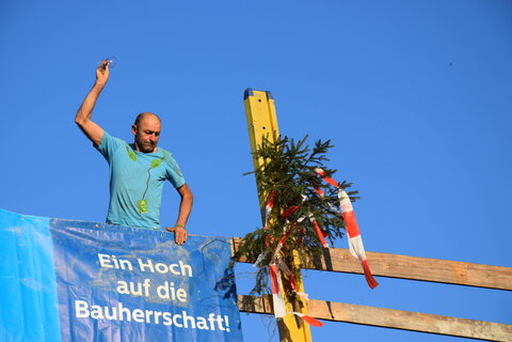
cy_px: 171
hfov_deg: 13.0
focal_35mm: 158
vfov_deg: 8.7
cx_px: 256
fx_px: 2240
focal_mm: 105
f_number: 9
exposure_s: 1/320
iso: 200
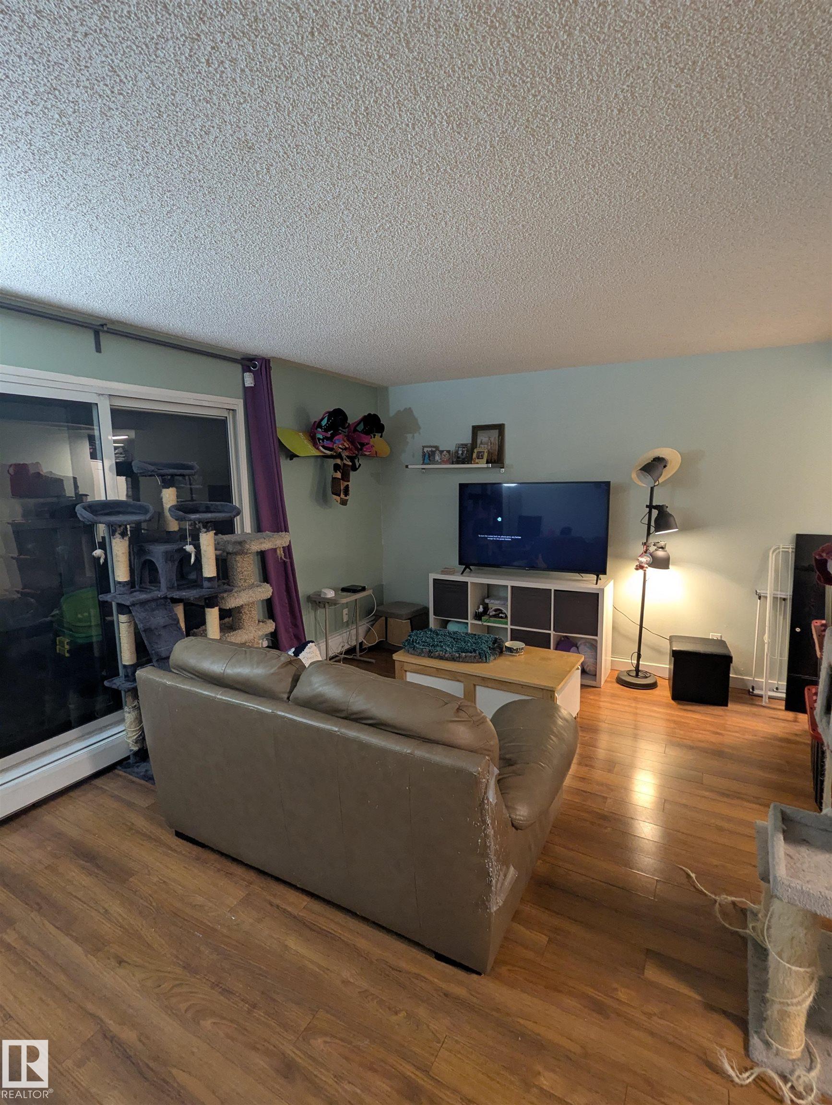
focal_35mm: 16
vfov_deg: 94.4
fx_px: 512
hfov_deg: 78.2
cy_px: 552
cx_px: 416
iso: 320
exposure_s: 1/24
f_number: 2.2
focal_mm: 2.35
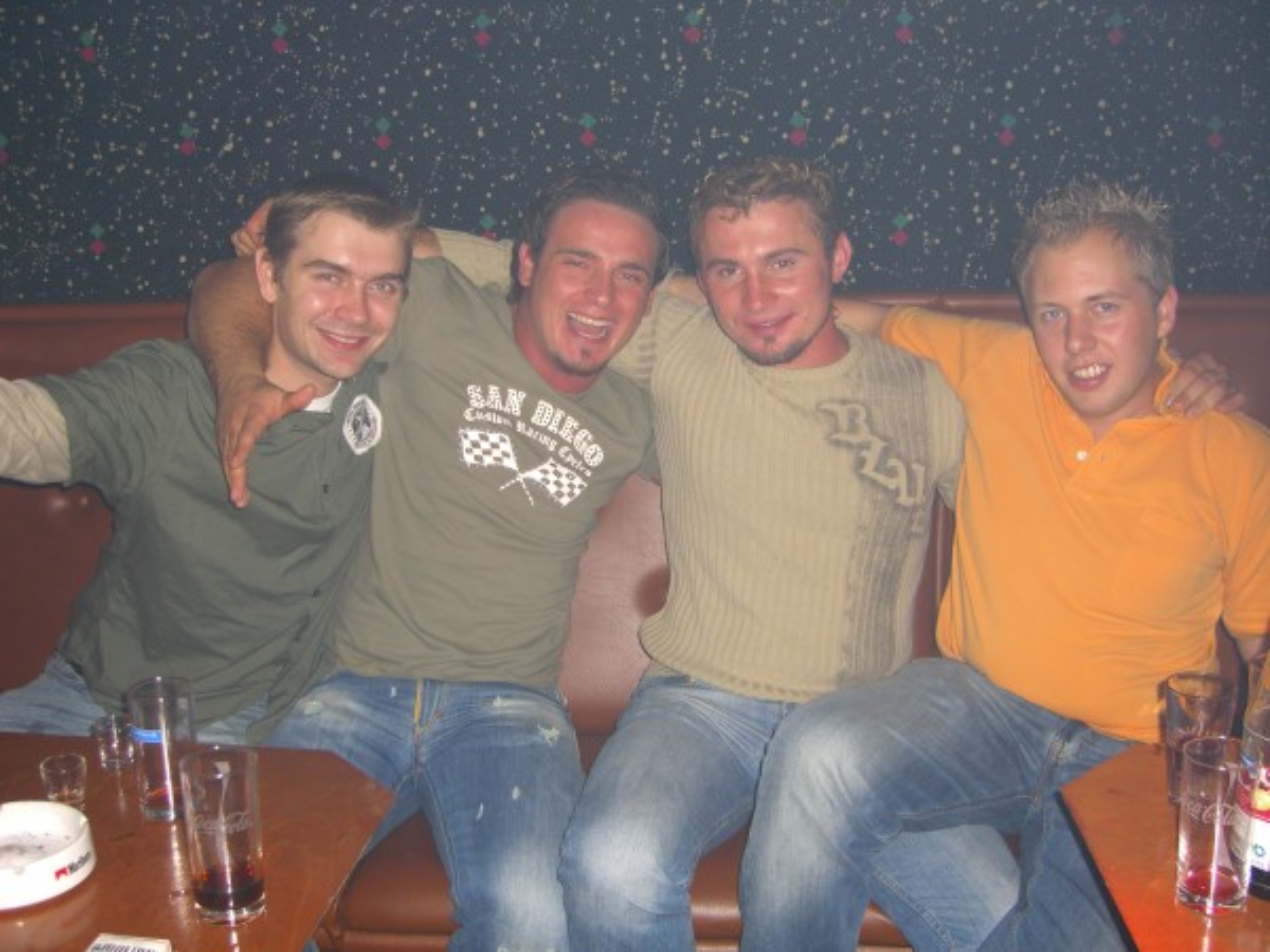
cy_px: 476
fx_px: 1394
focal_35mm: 38
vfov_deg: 37.7
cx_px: 635
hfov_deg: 49.0
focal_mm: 7.9
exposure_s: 1/60
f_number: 2.8
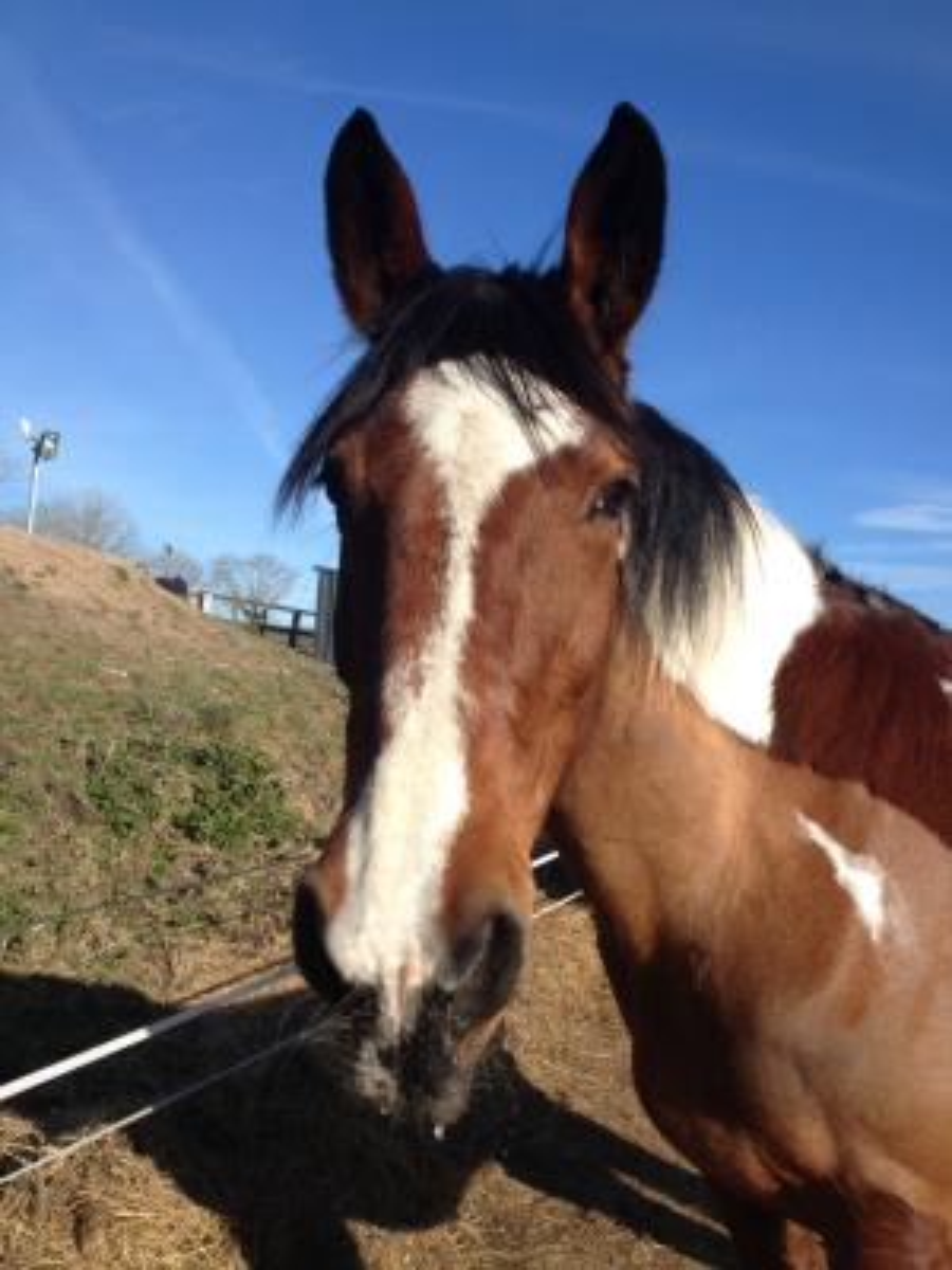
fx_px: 1283
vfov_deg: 52.6
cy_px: 635
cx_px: 476
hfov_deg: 40.7
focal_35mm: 35
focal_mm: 4.28
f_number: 2.4
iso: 50
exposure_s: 1/1453
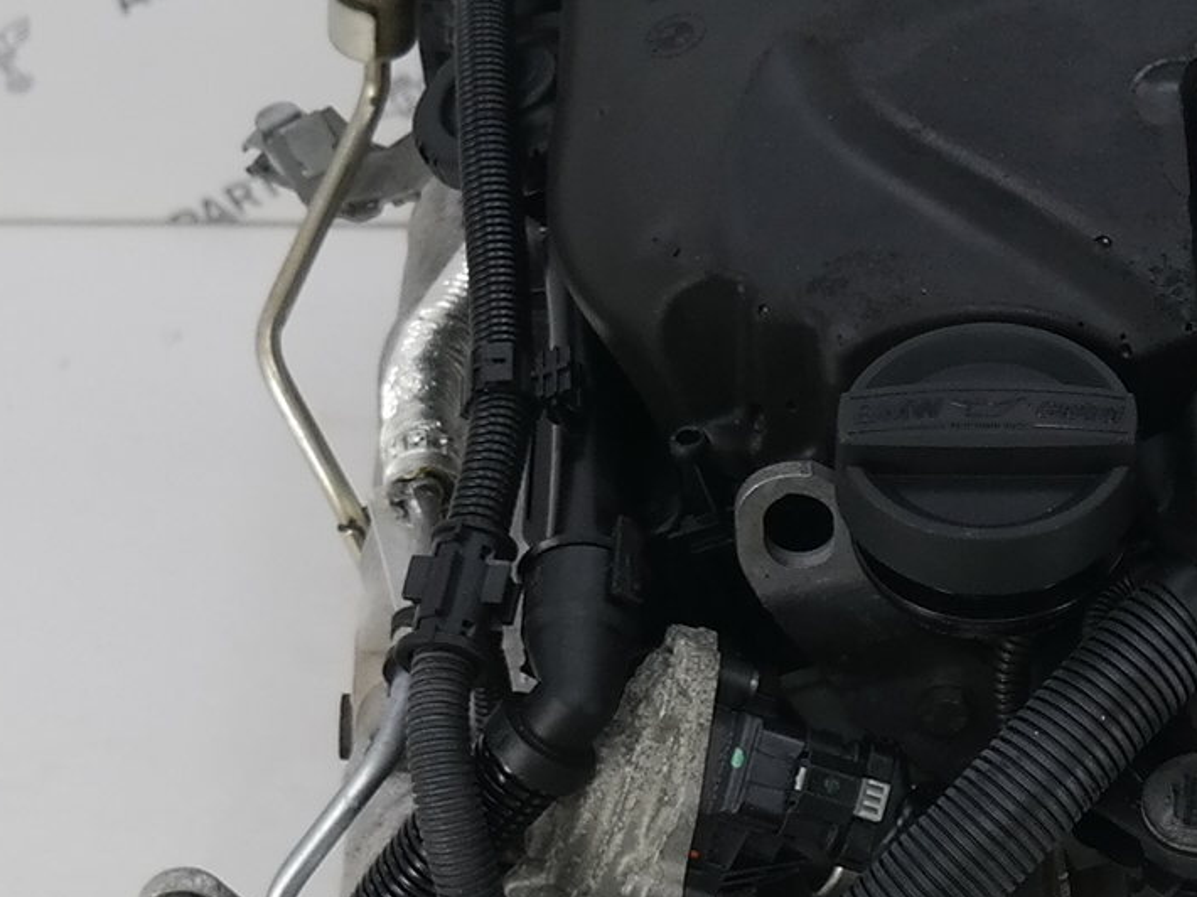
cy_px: 580
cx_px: 1312
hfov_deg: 12.3
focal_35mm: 158
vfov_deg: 9.4
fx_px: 5462
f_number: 3.5
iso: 200
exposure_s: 1/80
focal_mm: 20
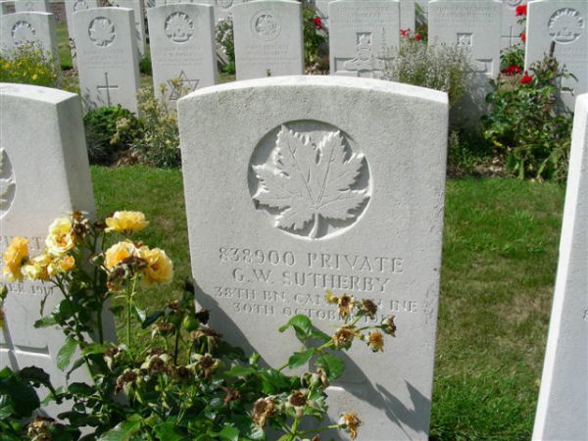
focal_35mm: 38
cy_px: 220
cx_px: 294
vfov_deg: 37.7
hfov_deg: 49.0
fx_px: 645
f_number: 5.6
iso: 50
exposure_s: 1/430
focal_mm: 6.3
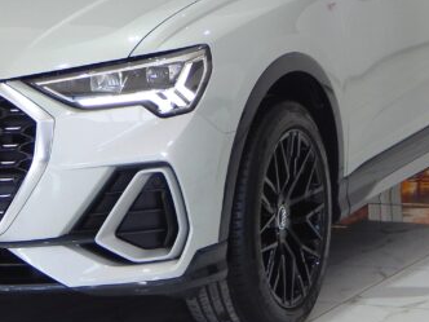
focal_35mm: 215
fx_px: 2665
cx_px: 114
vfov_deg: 6.9
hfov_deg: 9.2
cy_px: 38
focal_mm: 16.6
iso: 160
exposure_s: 1/30
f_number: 4.4
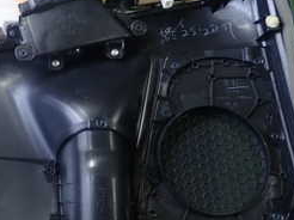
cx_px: 8
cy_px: 60
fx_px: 518
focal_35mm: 61
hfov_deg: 29.8
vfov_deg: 23.8
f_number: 2
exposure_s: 1/60
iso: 125
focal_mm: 4.5
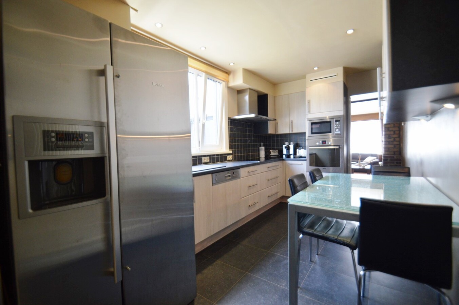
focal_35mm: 15
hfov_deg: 100.4
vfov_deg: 77.2
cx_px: 230
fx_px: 191
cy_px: 152
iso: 500
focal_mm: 10
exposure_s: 1/60
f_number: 3.5
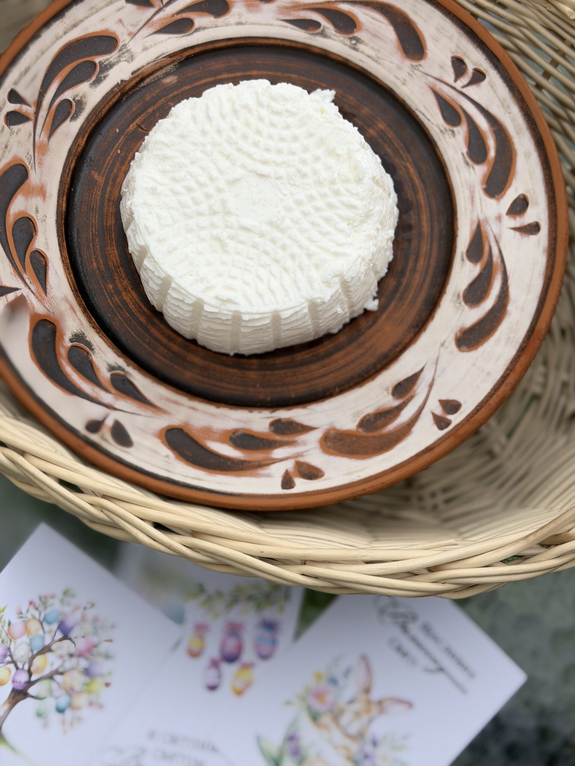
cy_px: 383
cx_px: 288
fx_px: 1063
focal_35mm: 48
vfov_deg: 39.7
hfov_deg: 30.3
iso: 64
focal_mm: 6.76
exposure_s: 1/1041
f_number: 1.78
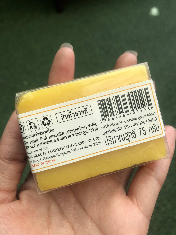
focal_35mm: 28
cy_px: 118
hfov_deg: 49.7
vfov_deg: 63.4
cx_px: 88
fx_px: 190
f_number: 1.8
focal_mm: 3.99
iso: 20
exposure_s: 1/165
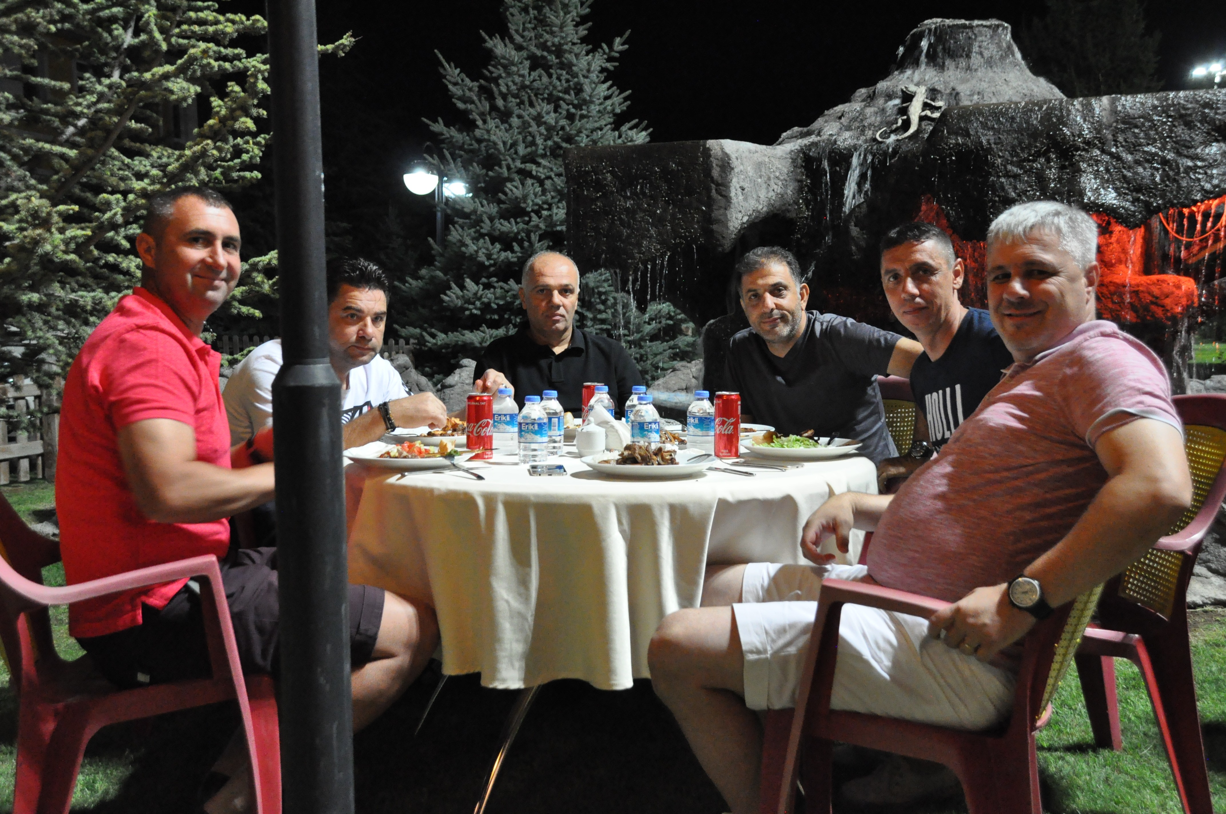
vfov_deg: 34.1
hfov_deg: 49.6
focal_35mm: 39
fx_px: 1327
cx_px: 613
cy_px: 407
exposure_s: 1/40
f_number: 6.3
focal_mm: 26
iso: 3200
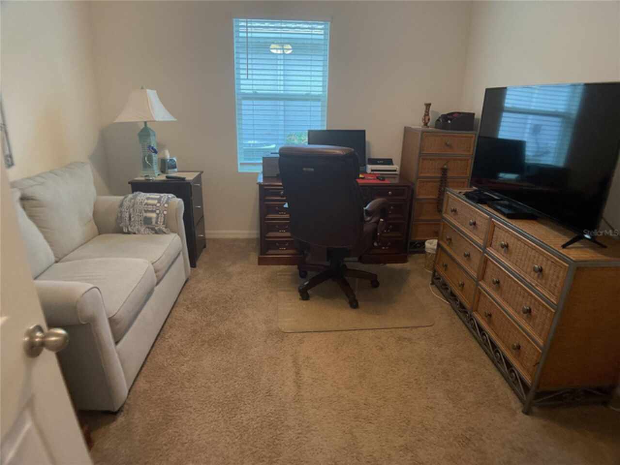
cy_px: 232
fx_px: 519
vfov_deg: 48.2
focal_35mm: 29
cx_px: 310
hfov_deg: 61.7
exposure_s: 1/60
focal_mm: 3
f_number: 1.8
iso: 40
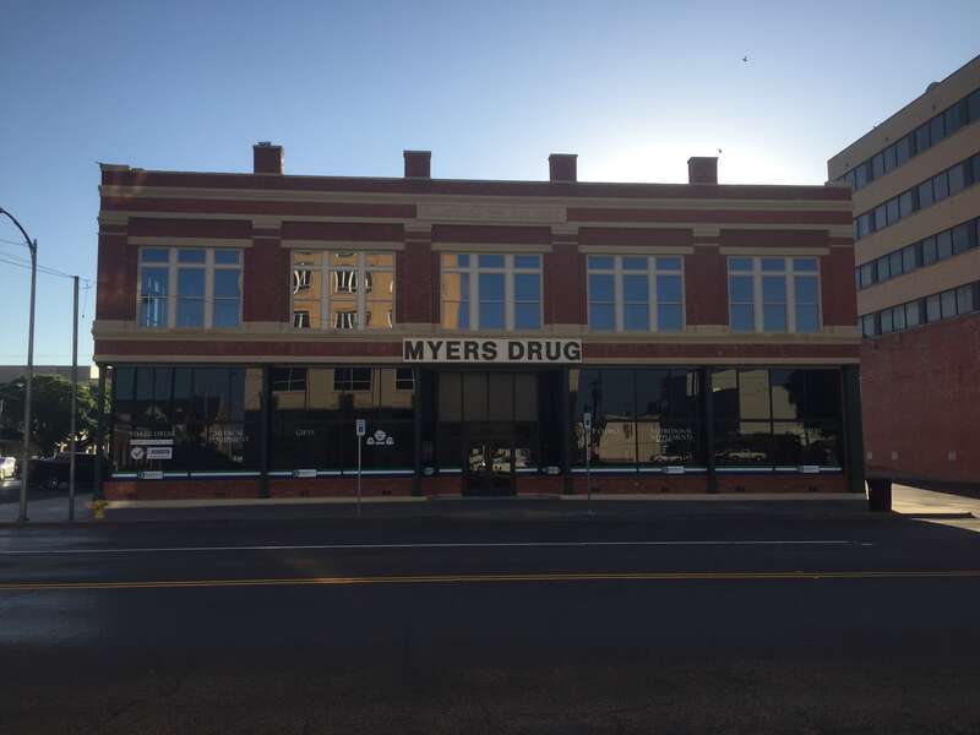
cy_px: 368
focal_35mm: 29
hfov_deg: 61.7
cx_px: 490
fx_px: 821
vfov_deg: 48.2
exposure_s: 1/1364
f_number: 2.2
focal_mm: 4.15
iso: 32
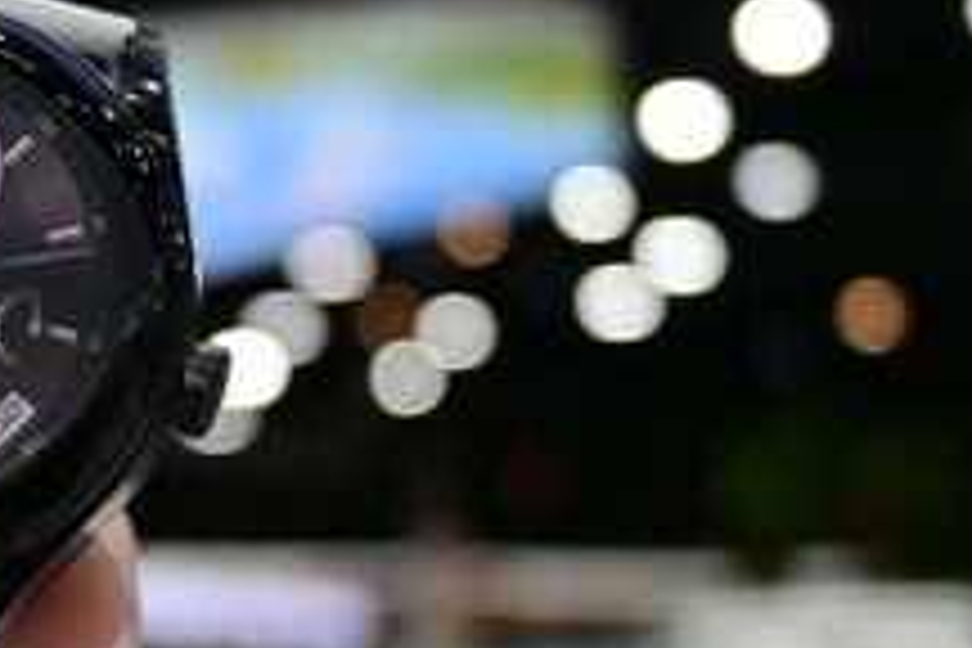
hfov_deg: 18.2
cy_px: 475
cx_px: -198
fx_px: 2873
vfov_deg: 12.8
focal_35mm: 106
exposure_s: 1/400
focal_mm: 25
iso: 250
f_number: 4.2
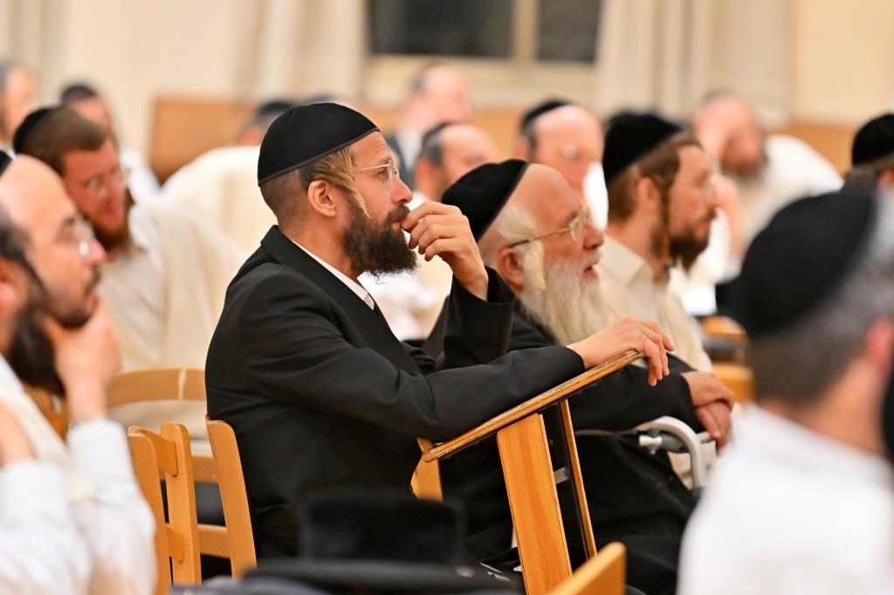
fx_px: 7447
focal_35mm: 300
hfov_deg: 6.9
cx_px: 447
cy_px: 298
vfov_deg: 4.6
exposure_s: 1/160
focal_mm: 200
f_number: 2.8
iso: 500
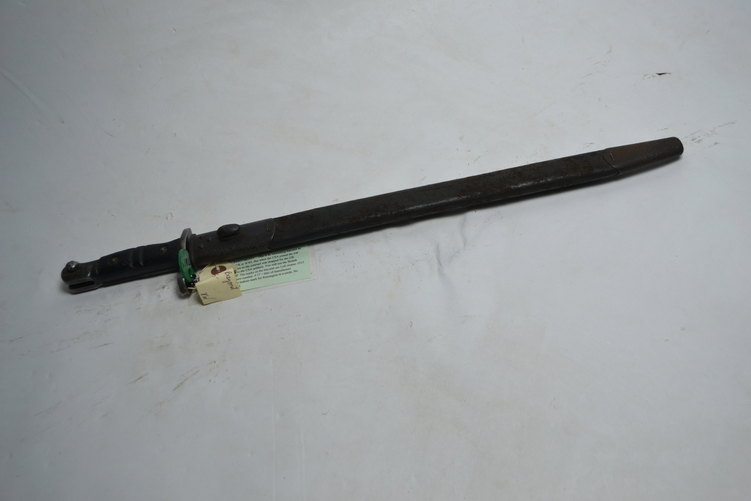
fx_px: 751
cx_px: 376
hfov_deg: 53.1
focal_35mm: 36
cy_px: 250
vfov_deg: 36.9
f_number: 4
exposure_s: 1/40
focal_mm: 24
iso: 400
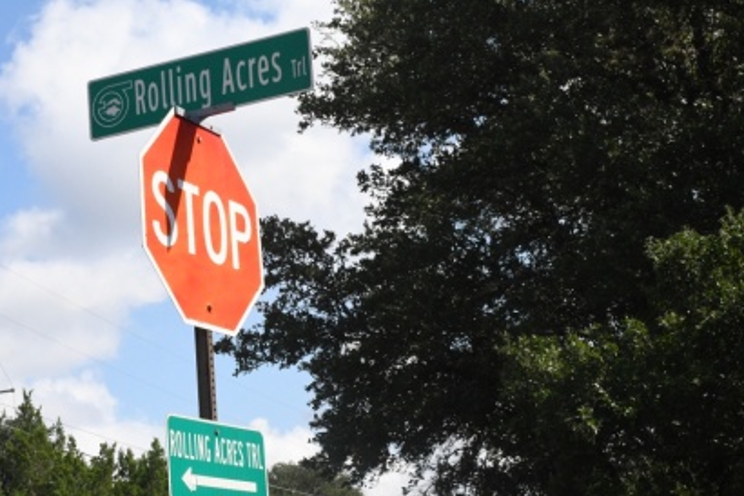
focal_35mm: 85
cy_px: 312
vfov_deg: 16.0
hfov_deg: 23.9
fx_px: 1756
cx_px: 312
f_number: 18
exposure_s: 1/1250
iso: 2500
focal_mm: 45
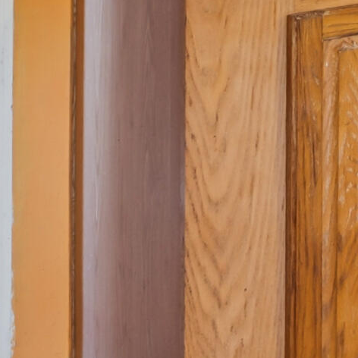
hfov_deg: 14.1
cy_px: -202
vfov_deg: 18.5
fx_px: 948
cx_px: 878
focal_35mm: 81
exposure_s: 1/10
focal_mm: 10
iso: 200
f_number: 8
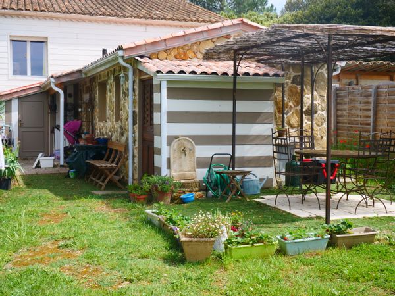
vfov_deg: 31.5
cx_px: 198
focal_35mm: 46
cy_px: 148
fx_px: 525
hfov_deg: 41.2
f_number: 8
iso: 200
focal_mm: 23
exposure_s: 1/320
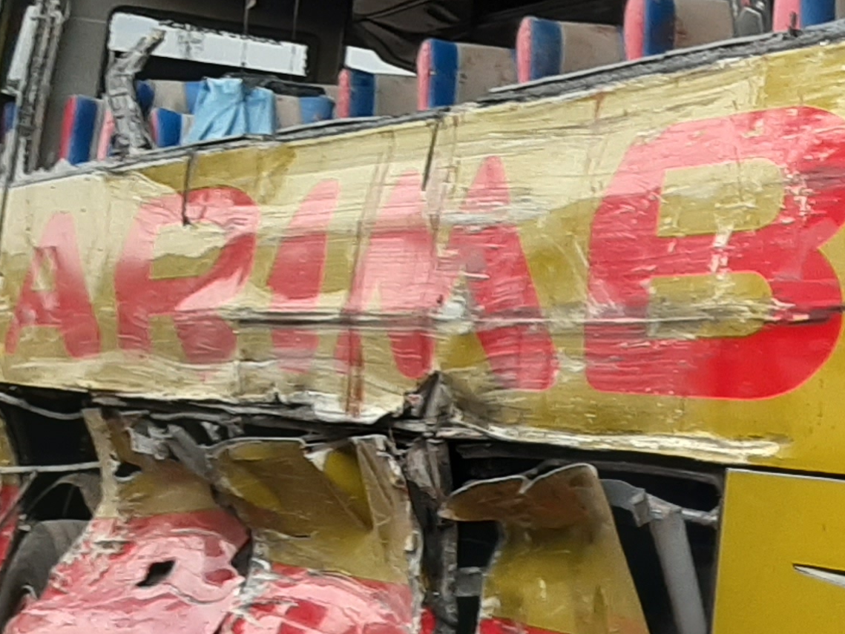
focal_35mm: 92
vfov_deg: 16.0
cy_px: 158
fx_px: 2246
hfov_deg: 18.9
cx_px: 1243
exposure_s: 1/50
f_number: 1.7
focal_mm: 3.93
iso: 64
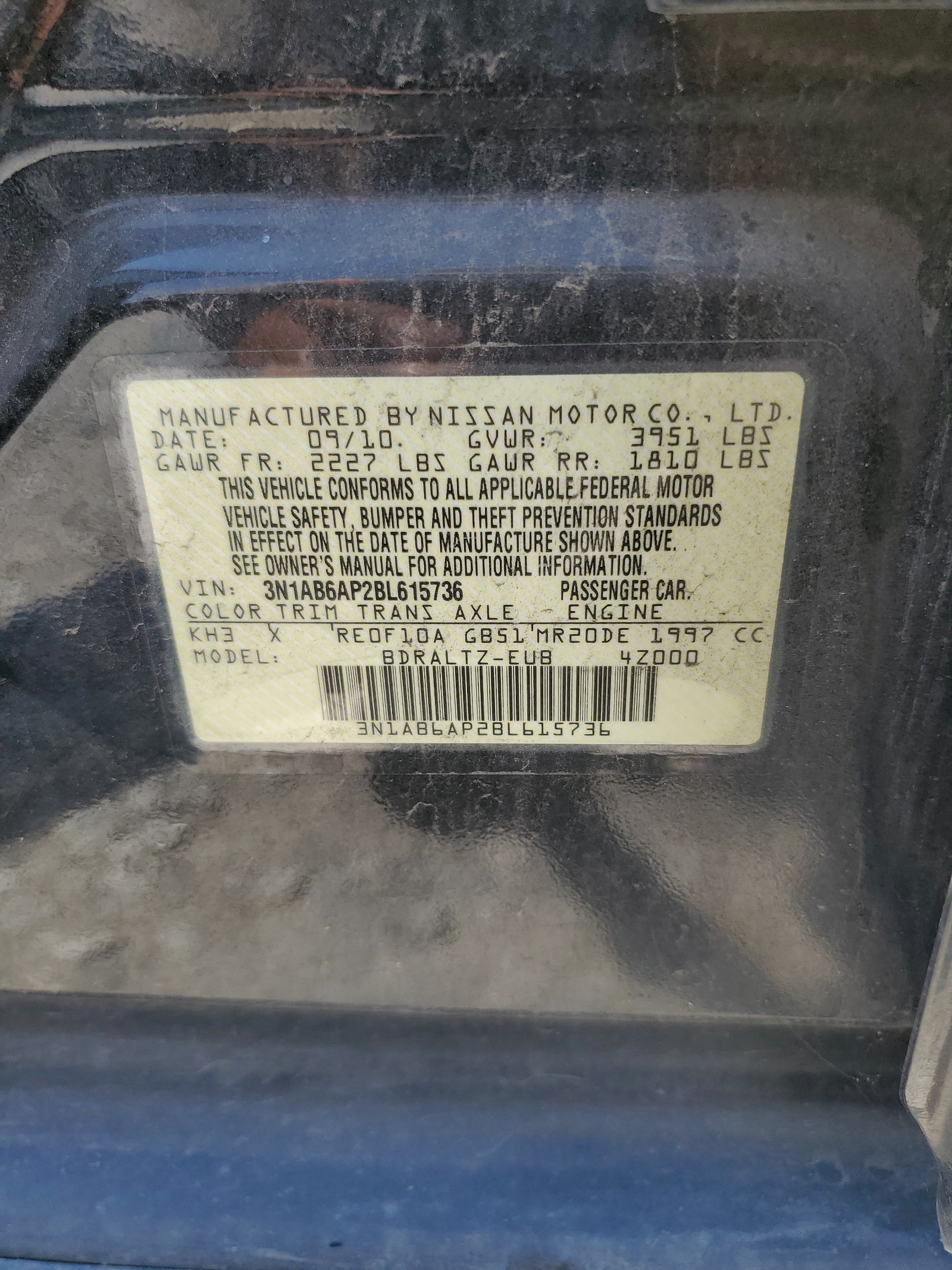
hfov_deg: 53.1
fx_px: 953
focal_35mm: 26
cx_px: 476
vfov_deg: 67.3
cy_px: 635
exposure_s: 1/769
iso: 50
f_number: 1.5
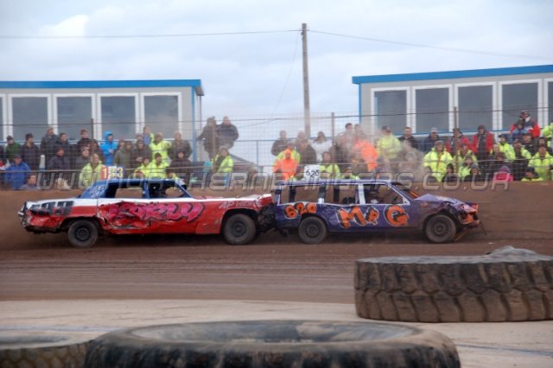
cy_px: 184
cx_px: 276
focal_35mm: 117
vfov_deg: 11.7
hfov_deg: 17.5
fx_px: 1796
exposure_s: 1/320
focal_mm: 78
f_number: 5.6
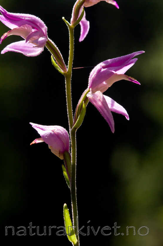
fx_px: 1291
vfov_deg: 10.9
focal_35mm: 190
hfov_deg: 7.2
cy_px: 103
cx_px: 69
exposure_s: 1/320
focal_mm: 105
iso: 640
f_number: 14
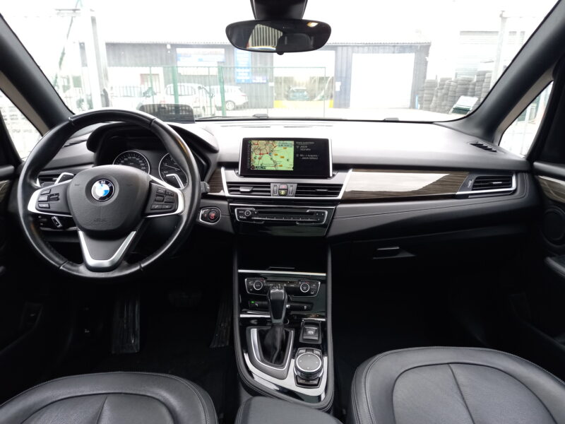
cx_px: 282
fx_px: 408
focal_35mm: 25
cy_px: 212
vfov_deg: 54.9
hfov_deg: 69.4
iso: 250
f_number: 2
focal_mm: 4.6
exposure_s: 1/33.3
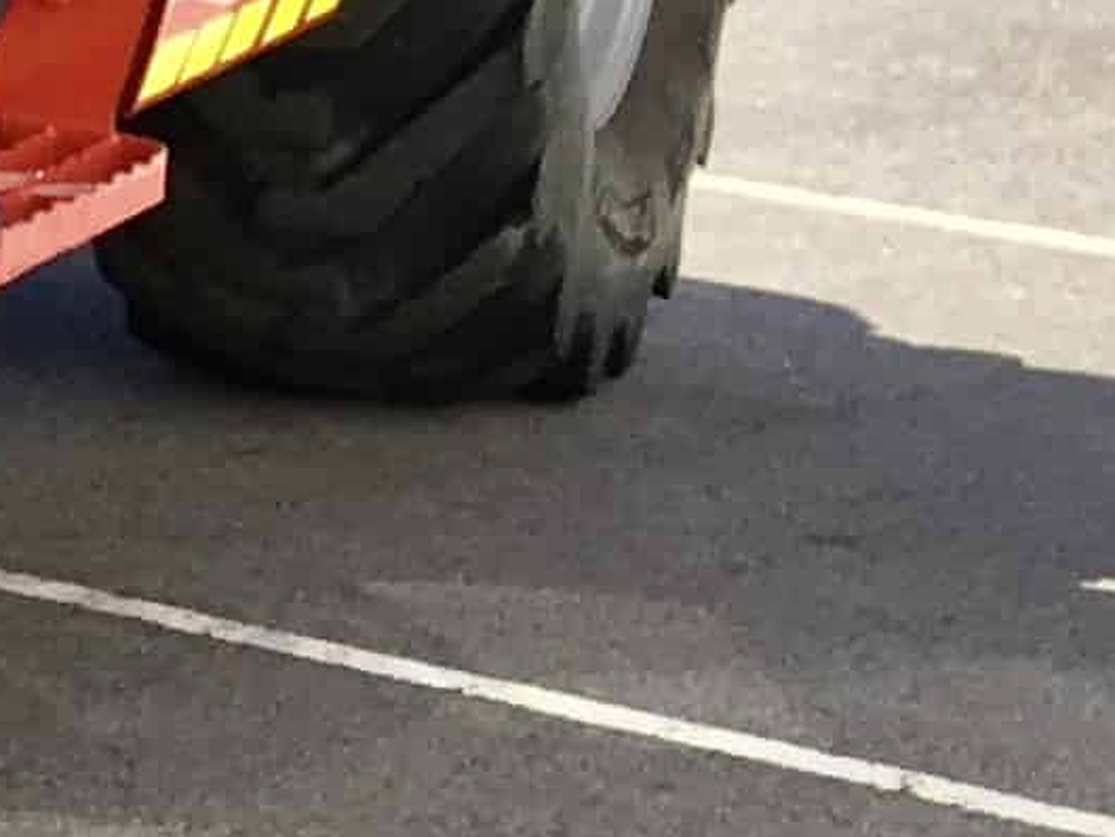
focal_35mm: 221
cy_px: 283
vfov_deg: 6.7
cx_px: -2725
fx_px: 7120
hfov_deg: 7.4
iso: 25
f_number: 2.2
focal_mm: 4.15
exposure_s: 1/962
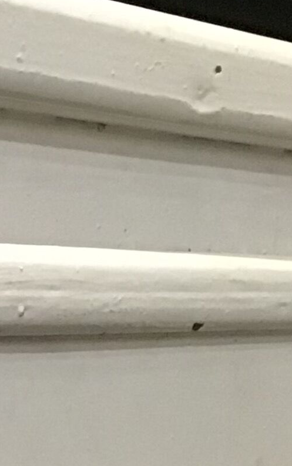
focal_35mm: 135
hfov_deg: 9.4
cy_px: 894
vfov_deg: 13.5
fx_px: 1717
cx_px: -166
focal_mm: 3.3
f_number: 2.4
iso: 160
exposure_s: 1/33
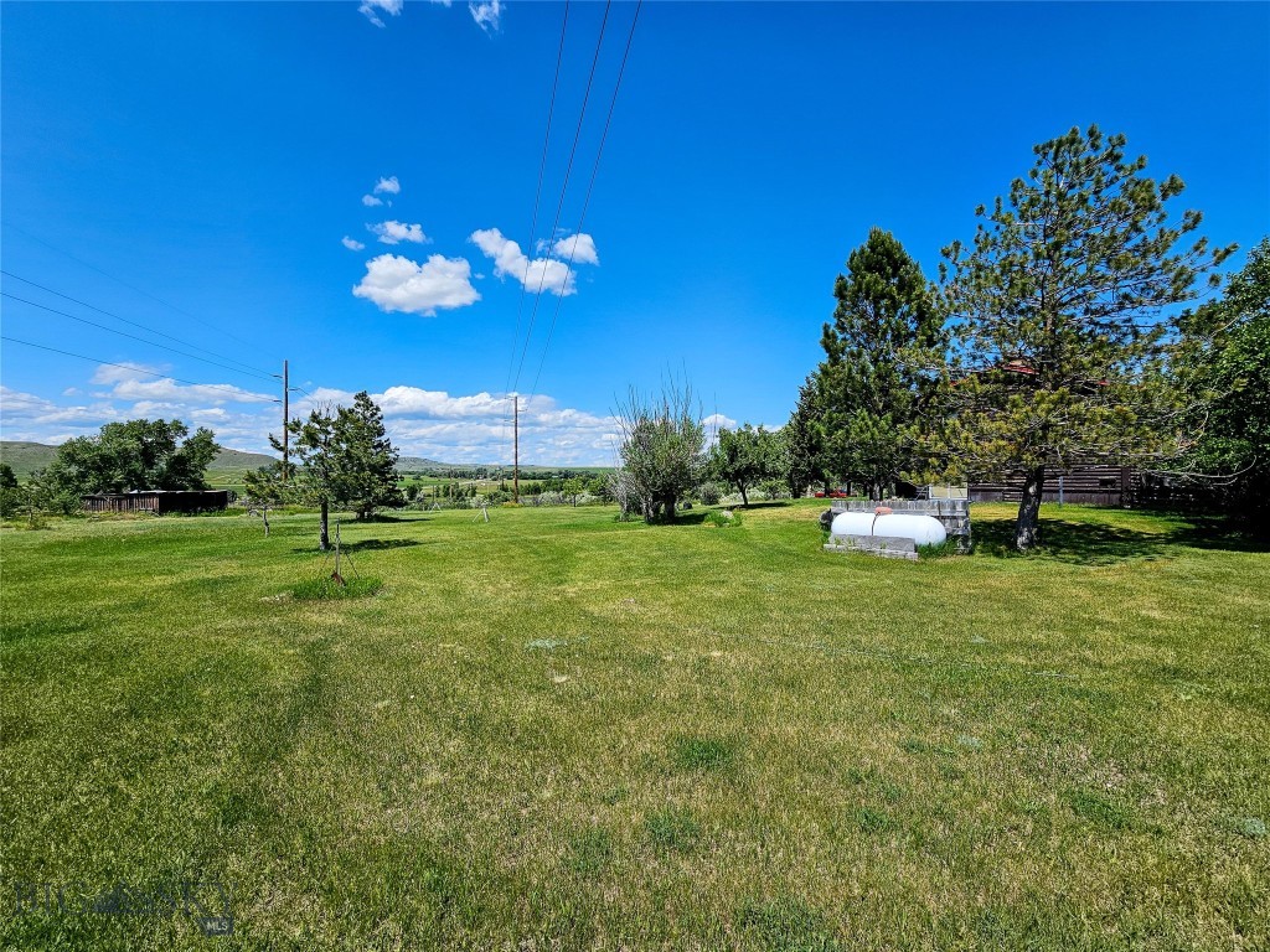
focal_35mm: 13
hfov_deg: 106.2
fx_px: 477
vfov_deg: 89.9
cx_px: 635
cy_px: 476
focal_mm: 2.2
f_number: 2.2
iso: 50
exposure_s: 1/3400
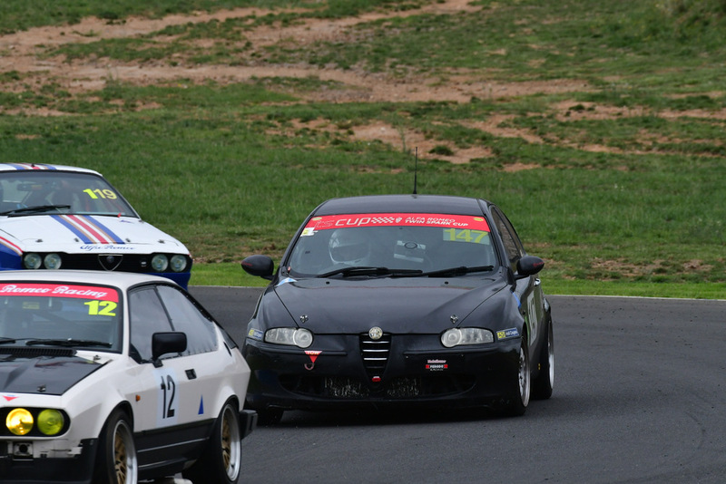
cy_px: 242
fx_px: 11801
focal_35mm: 585
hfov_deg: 3.5
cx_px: 363
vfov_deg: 2.4
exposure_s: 1/640
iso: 1000
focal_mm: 390
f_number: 11
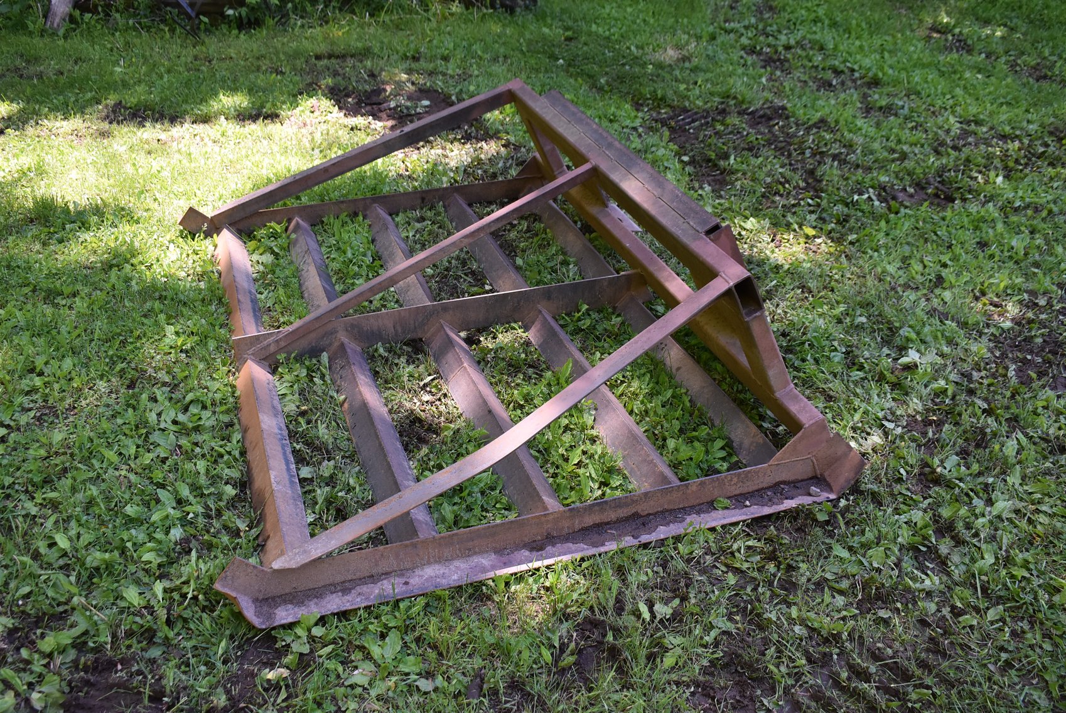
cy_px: 356
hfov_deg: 53.1
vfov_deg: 36.9
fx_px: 1067
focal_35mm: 36
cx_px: 533
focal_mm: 24
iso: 400
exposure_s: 1/250
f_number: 5.6
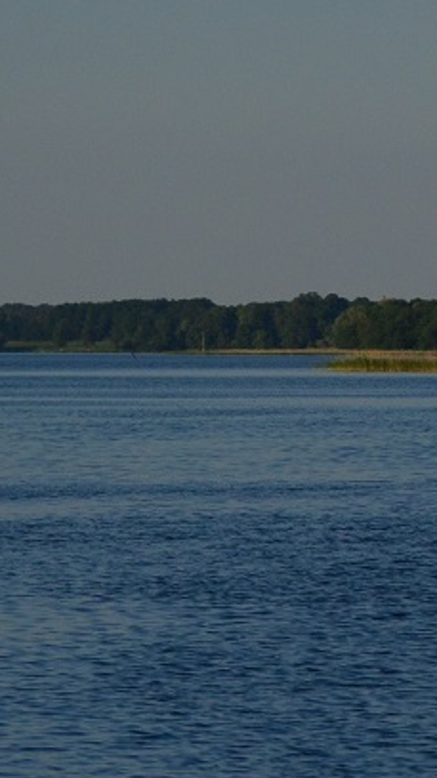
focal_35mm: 269
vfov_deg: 8.0
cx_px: 763
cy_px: 265
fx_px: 5551
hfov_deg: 4.5
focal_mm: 70
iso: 560
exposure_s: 1/8000
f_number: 4.5
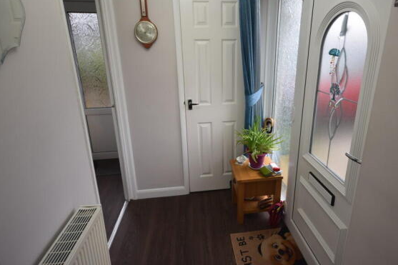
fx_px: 224
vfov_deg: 60.9
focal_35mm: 20
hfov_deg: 82.9
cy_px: 112
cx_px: 220
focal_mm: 11.5
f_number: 4.2
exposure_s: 1/60
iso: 400
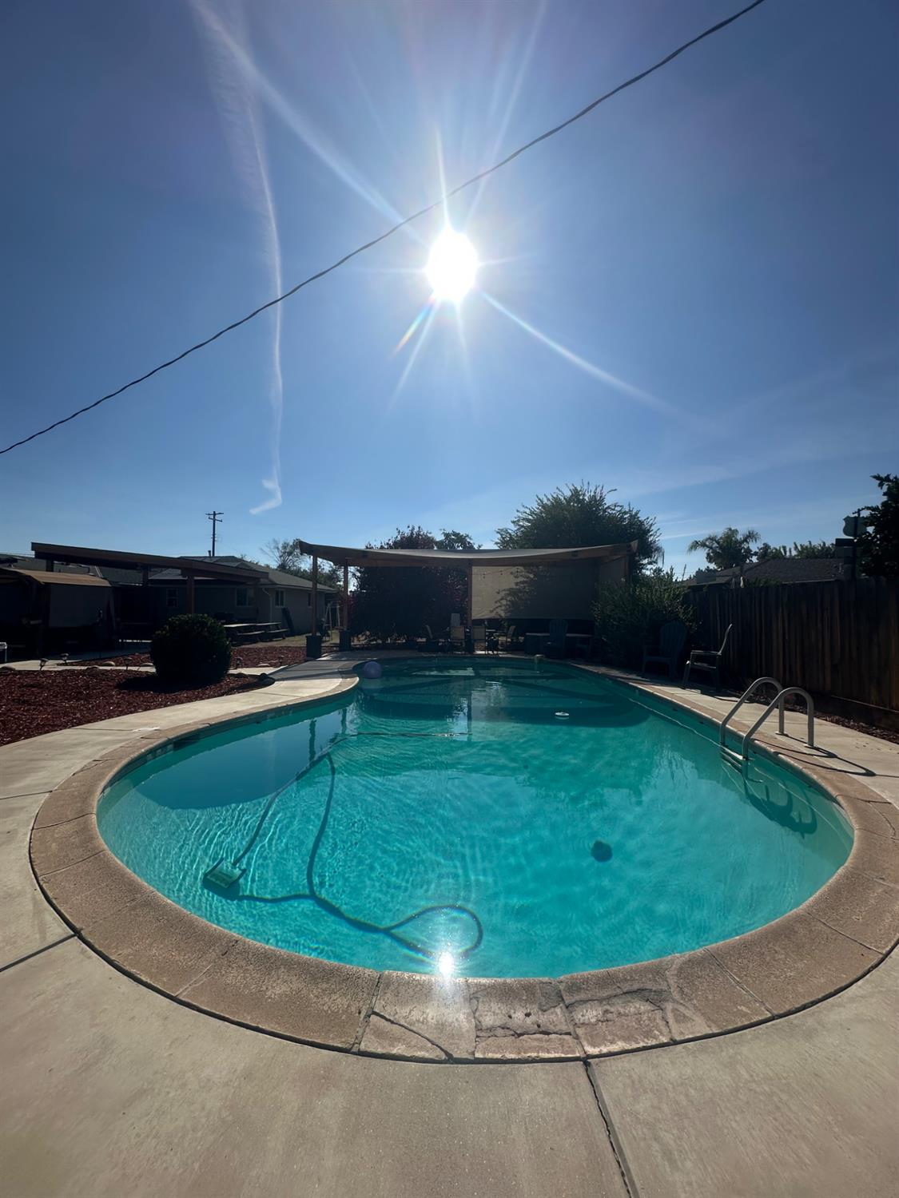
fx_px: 485
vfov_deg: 102.1
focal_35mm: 14
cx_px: 450
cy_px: 599
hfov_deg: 85.7
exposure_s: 1/5556
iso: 50
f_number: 2.2
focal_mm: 2.22
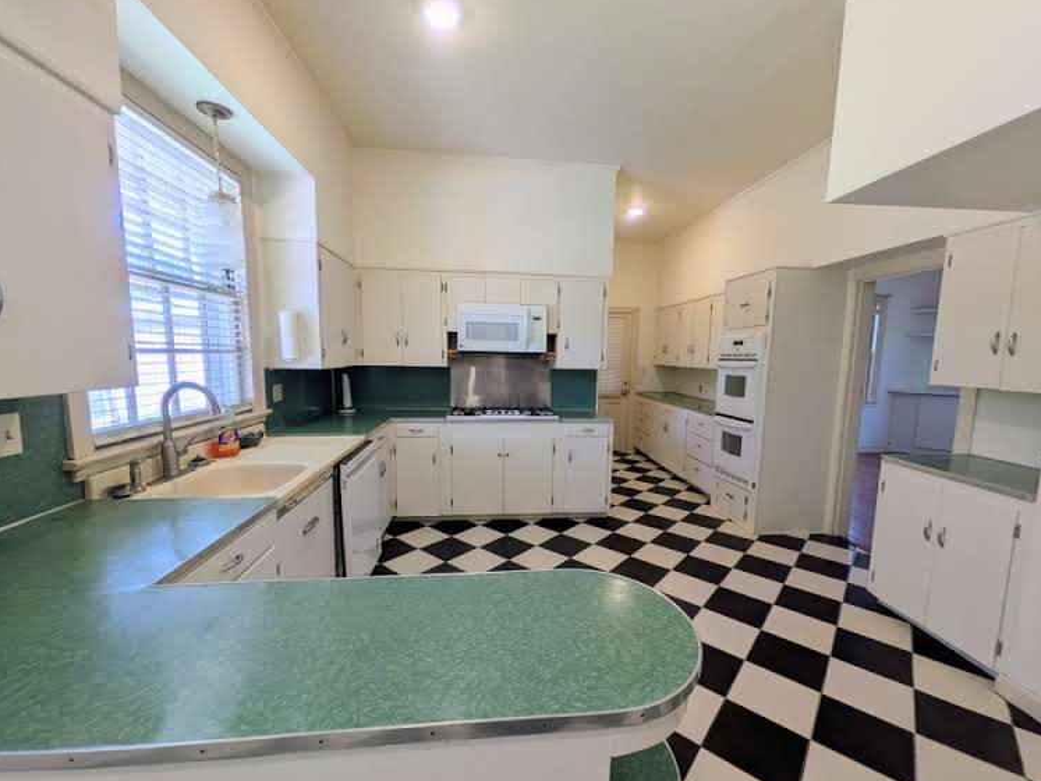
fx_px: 451
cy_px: 410
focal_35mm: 15
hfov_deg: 98.2
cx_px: 531
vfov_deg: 81.7
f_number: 2.2
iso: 70
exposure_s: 1/65.6
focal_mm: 1.85
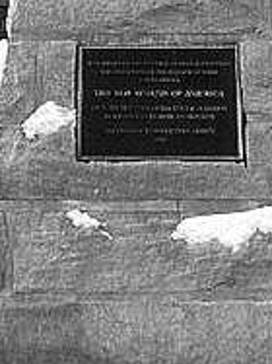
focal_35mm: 150
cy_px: -364
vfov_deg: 11.8
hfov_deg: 9.9
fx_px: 1573
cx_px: 132
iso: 80
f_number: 7.1
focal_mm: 5.8
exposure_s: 1/90
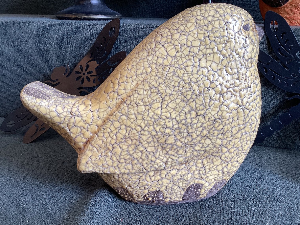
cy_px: 112
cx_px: 150
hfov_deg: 58.3
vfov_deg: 45.4
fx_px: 269
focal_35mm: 31
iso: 50
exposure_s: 1/50
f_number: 2.4
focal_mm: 3.3
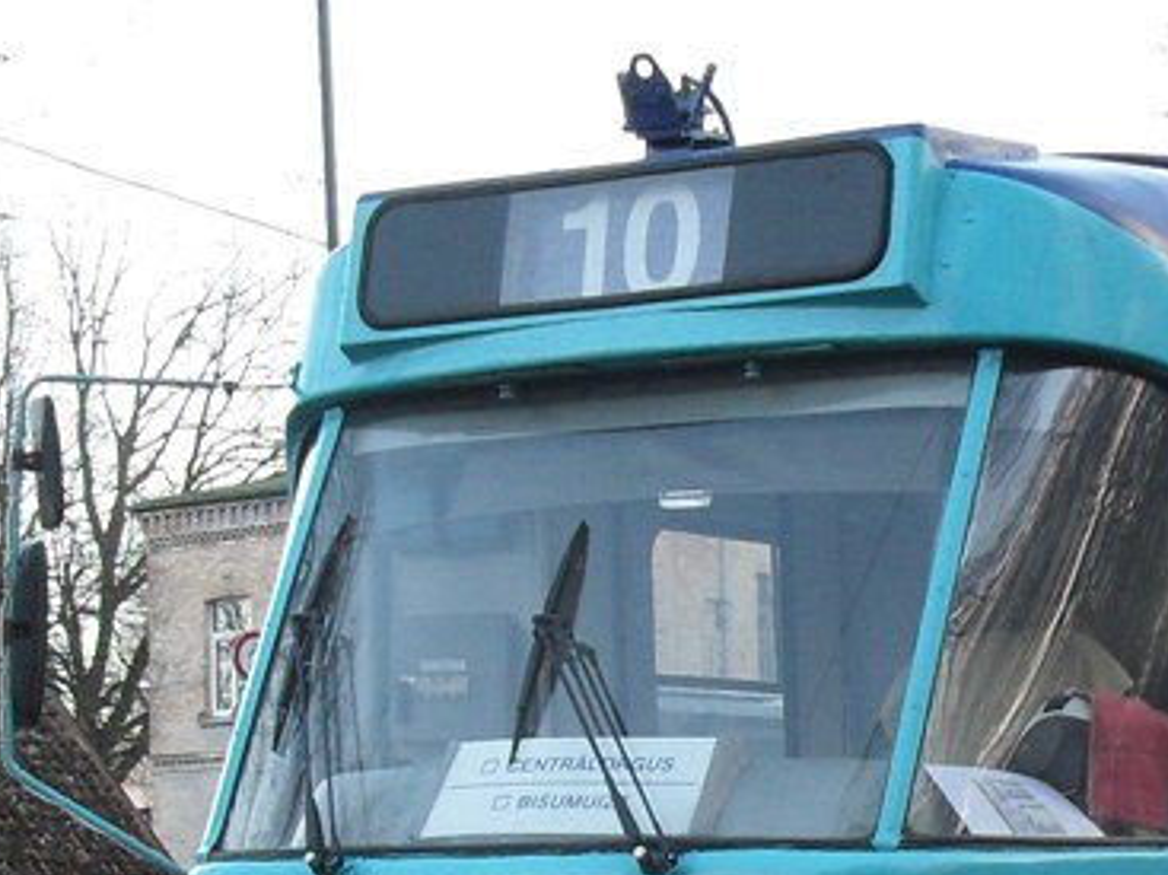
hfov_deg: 18.2
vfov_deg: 13.6
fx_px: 3575
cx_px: 1120
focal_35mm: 106
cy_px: 983
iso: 80
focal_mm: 6.3
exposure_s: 1/60
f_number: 2.8
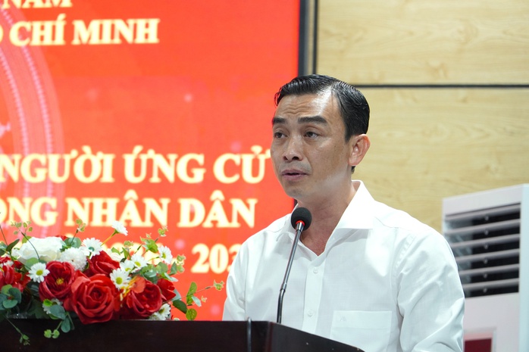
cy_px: 176
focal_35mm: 158
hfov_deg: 13.0
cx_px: 264
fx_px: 2314
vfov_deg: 8.7
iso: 1250
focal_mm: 105
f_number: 4
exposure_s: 1/200
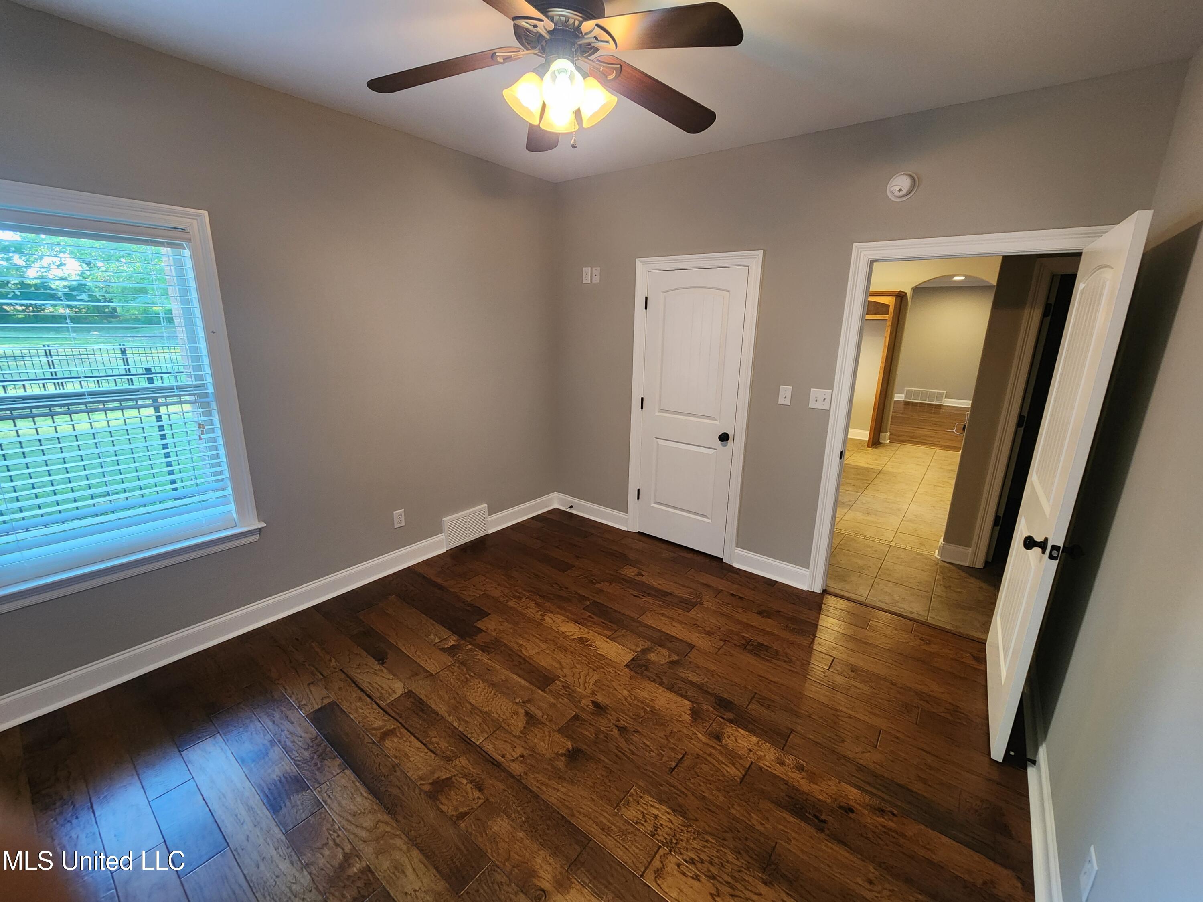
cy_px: 451
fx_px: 452
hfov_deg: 106.2
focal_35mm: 13
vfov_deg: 89.9
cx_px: 602
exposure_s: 1/30
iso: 320
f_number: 2.2
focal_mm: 2.2
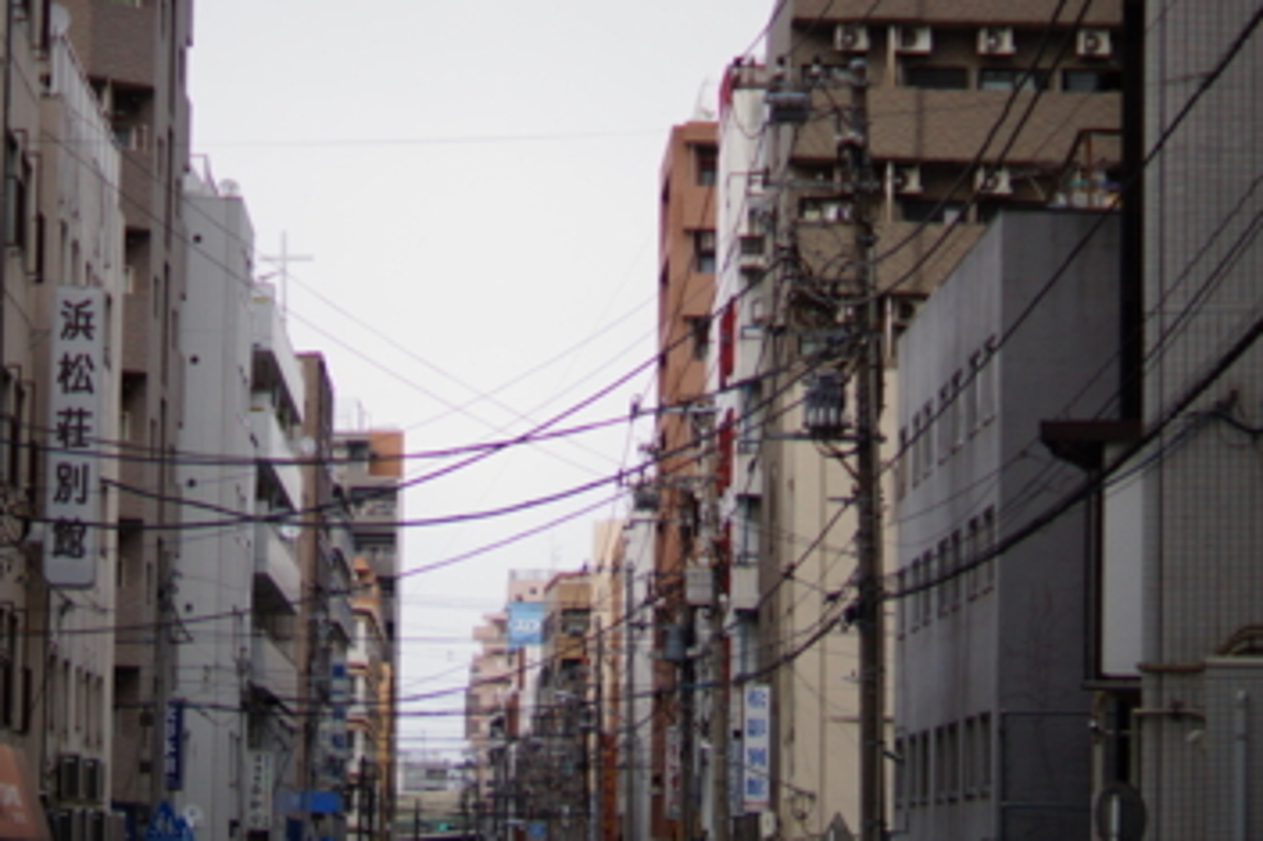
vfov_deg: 11.5
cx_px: 494
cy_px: 488
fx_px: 4177
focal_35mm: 119
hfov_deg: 17.2
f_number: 1.8
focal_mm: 35
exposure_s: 1/4000
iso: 100
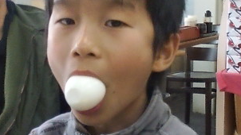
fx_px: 428
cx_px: 87
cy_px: 62
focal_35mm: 67
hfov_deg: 31.3
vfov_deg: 18.0
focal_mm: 3.73
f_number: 3.5
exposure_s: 1/83.3
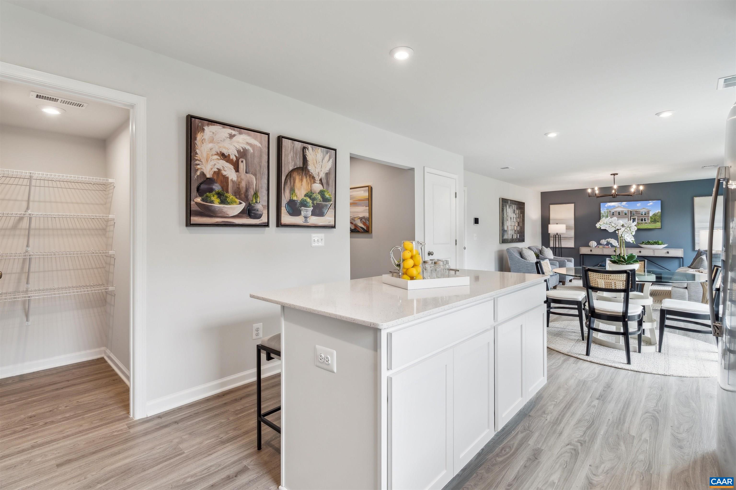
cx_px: 368
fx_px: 327
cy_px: 245
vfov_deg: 73.7
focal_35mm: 16
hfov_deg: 96.7
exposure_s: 1/13
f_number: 7.1
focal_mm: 16
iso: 160
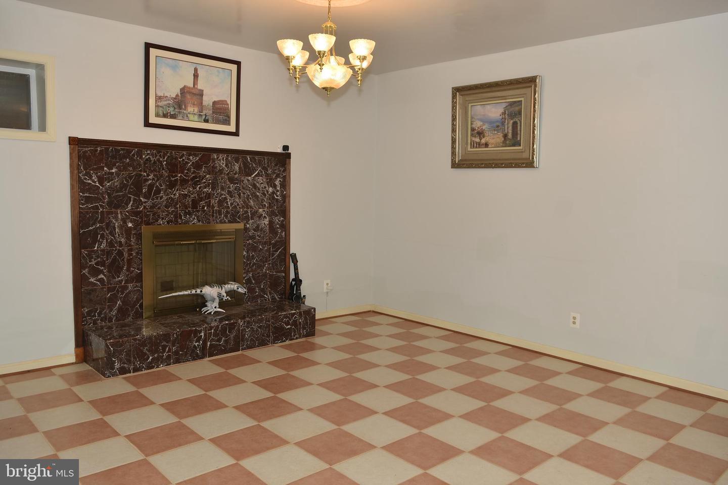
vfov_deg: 47.9
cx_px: 364
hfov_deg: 67.4
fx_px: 546
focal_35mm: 27
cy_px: 242
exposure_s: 1/60
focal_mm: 18
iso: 200
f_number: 5
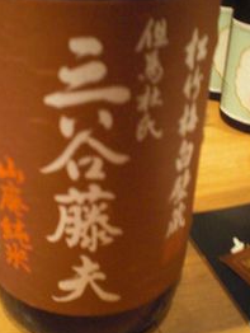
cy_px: 133
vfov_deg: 38.0
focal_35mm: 50
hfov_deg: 29.1
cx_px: 100
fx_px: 481
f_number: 3.1
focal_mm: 6.3
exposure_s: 1/8
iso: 800
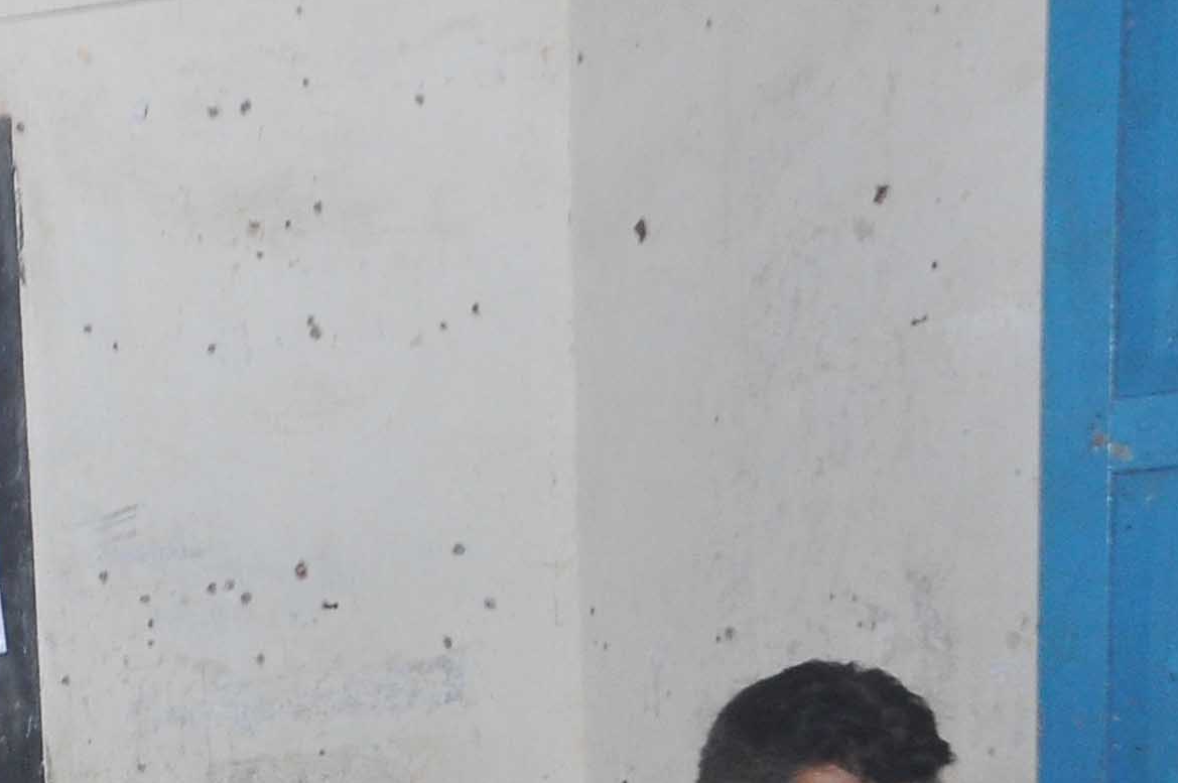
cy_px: 1205
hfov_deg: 14.9
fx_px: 3955
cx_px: -912
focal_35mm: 121
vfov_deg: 10.9
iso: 800
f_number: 6.3
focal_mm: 22
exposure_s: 1/125
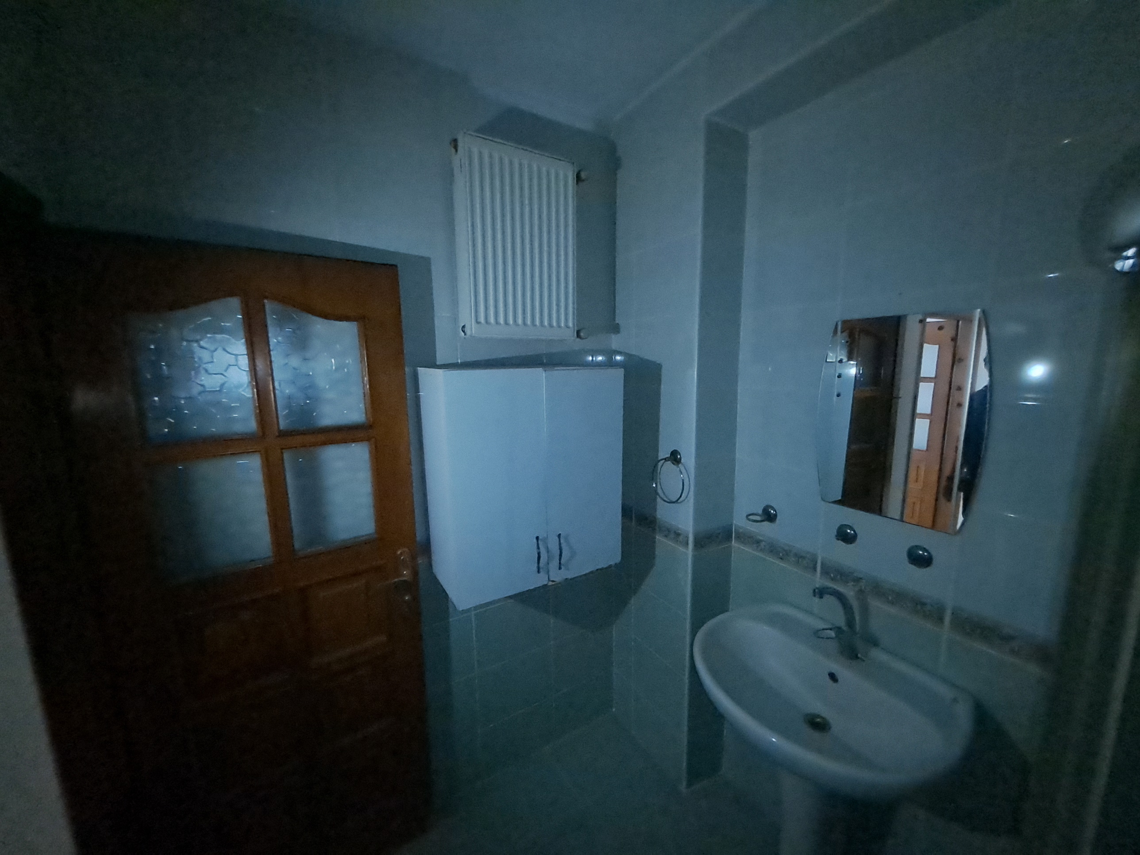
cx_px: 570
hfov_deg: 106.2
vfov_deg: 89.9
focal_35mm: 13
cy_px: 428
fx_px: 428
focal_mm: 1.13
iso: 800
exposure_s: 1/20
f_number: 2.2
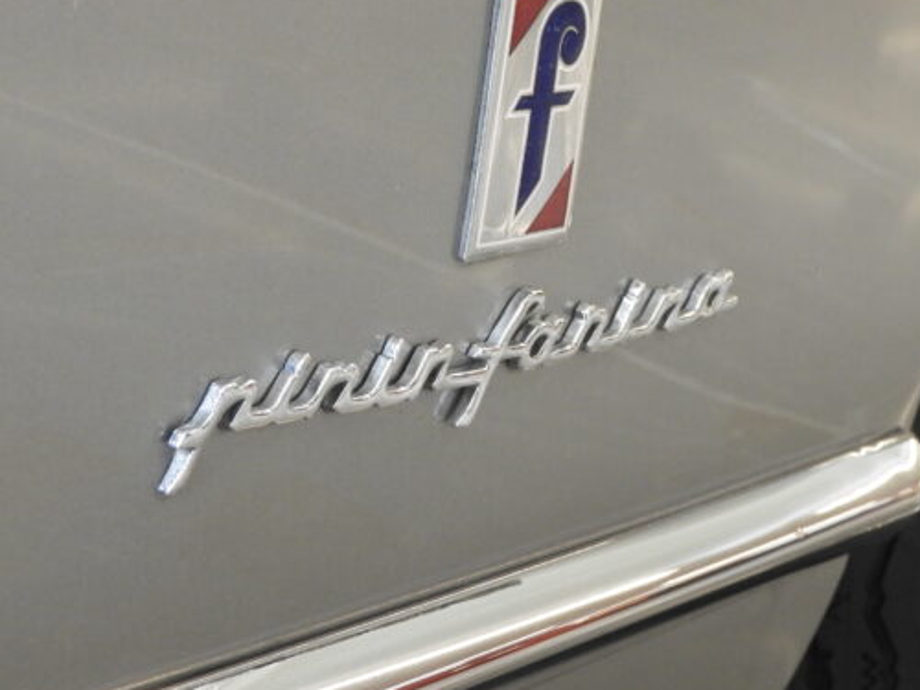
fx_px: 2764
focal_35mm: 104
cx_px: 648
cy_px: 230
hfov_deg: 18.8
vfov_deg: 14.2
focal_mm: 11.6
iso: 400
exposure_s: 1/25
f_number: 4.2
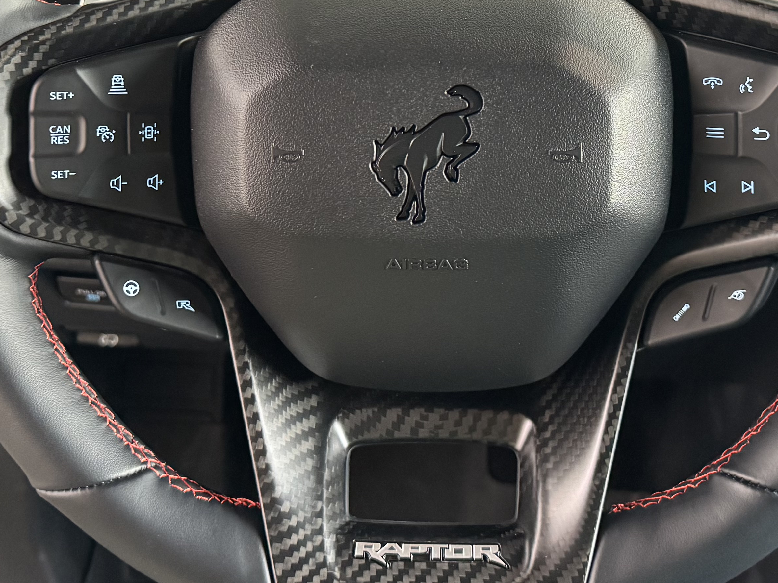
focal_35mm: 58
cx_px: 412
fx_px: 1304
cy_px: 17
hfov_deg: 33.2
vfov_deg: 24.2
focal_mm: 6.76
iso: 500
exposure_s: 1/60
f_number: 1.78
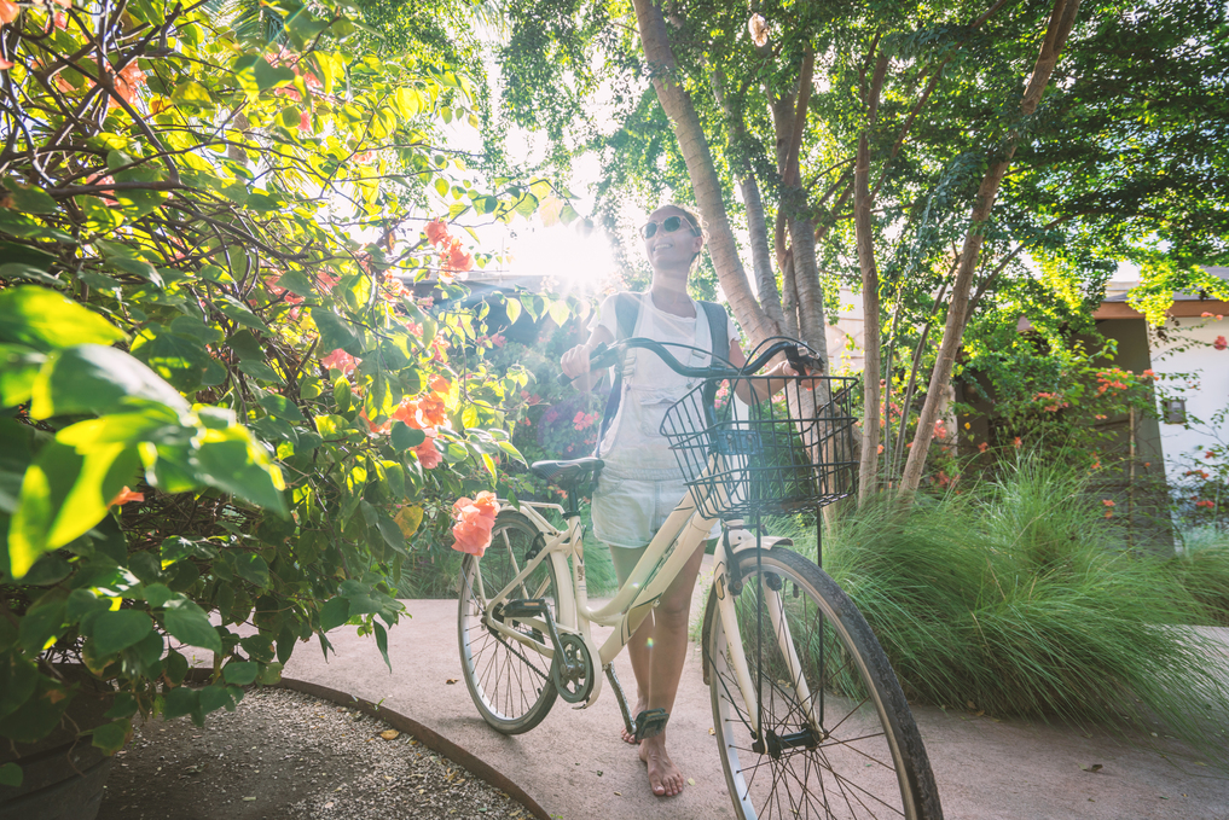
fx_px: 546
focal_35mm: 16
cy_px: 410
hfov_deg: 96.7
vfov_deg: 73.8
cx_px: 614
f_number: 4.5
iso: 250
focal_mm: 16
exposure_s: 1/250
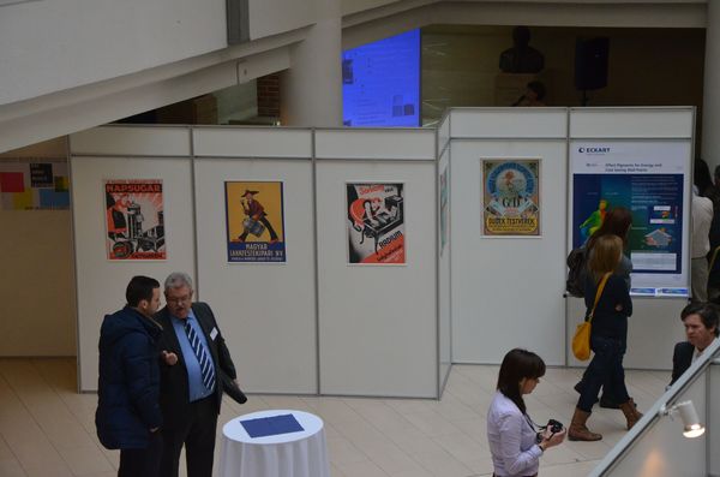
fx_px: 1856
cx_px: 360
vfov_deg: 14.6
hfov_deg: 22.0
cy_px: 238
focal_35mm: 93
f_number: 6.3
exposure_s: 1/640
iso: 2500
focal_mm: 62
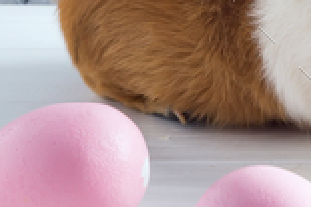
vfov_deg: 7.2
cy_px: -32
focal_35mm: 189
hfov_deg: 10.7
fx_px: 1633
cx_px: 397
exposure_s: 1/60
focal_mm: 50
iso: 100
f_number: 11
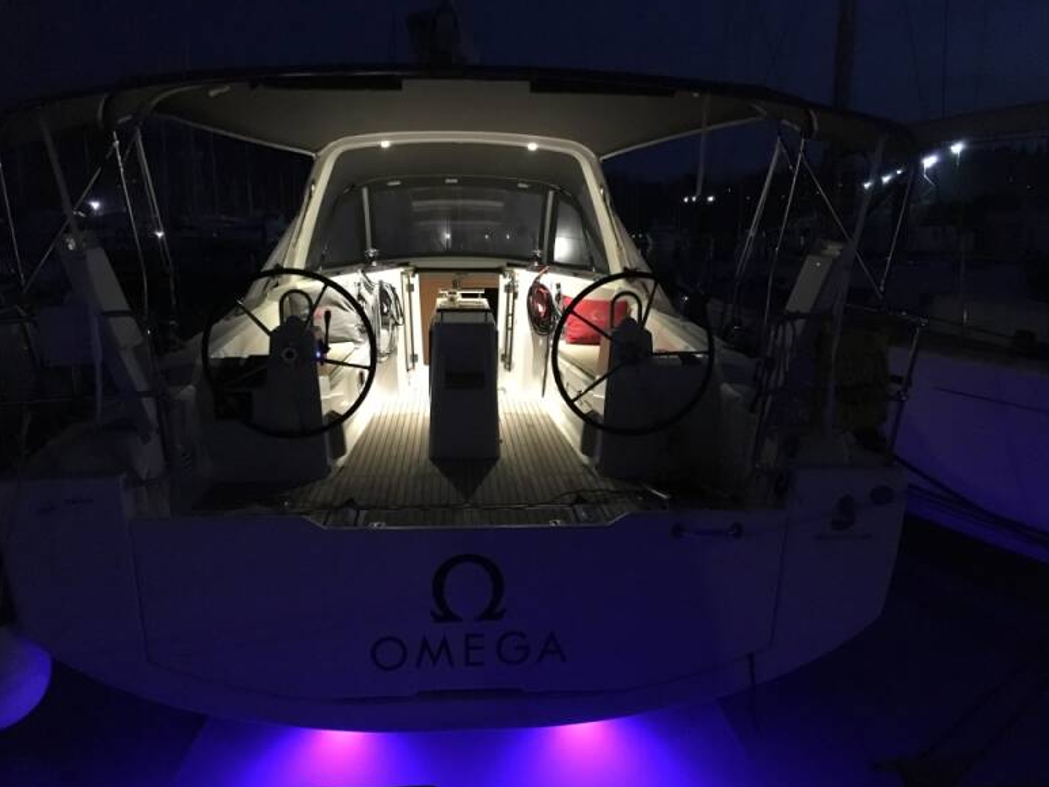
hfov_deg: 60.0
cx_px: 517
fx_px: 909
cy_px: 396
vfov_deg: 46.8
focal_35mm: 30
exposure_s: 1/17
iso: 1250
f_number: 2.2
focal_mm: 4.15
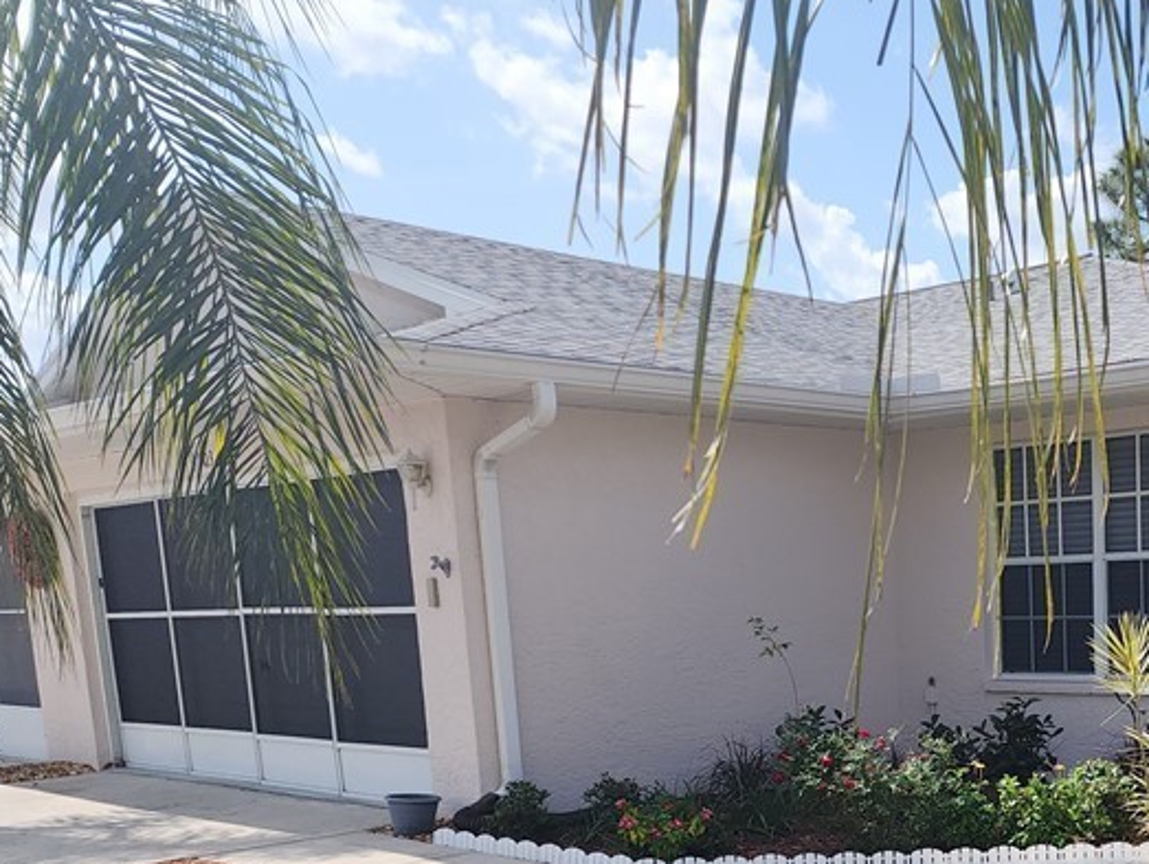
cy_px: 824
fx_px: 1495
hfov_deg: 38.7
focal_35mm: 45
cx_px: 1063
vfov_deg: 30.4
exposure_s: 1/1093
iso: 12
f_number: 1.8
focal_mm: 6.4
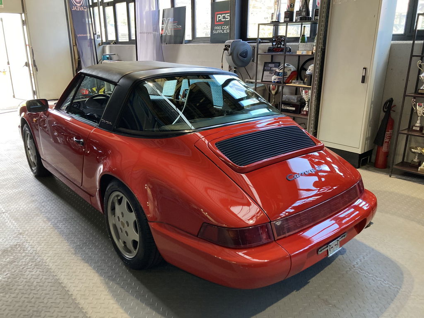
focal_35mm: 28
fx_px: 343
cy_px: 159
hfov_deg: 63.4
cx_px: 212
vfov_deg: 49.7
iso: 160
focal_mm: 3.99
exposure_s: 1/50
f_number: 1.8
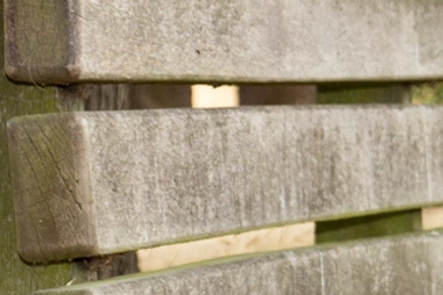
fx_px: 4142
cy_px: 288
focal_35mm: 336
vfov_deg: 4.1
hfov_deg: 6.1
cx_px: 609
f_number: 5.6
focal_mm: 45
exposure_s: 1/160
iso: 160
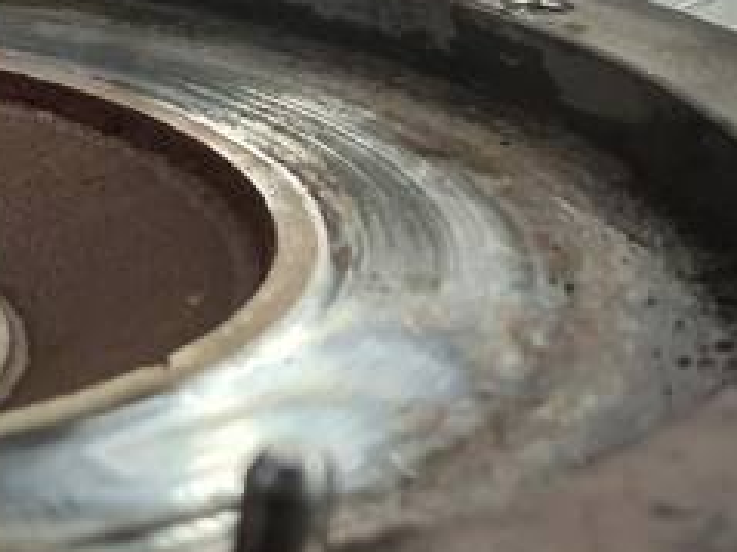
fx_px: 2277
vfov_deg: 13.7
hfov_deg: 16.6
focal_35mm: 107
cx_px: -389
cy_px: 444
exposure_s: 1/50
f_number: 1.8
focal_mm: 4.6
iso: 64
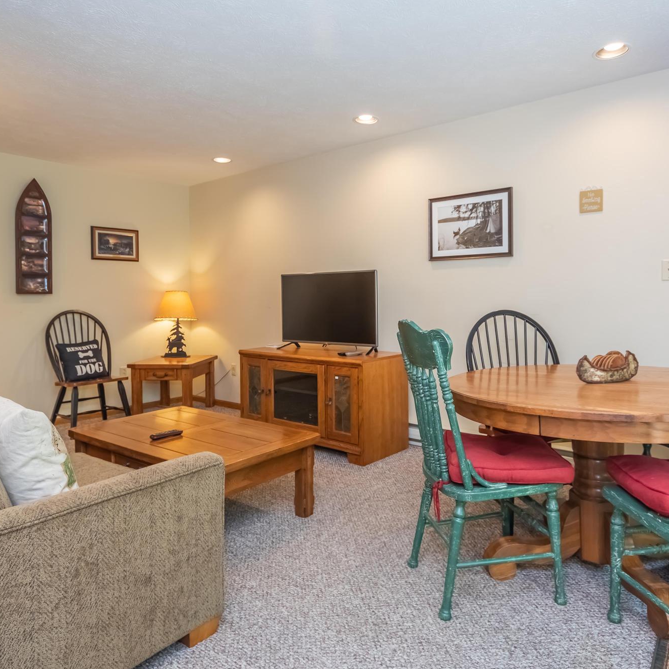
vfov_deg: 72.1
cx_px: 374
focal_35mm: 21
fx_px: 459
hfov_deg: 71.9
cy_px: 343
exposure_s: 1/60
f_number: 3.8
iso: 640
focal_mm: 11
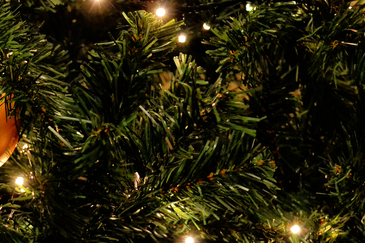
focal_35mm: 99
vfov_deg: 13.8
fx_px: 1004
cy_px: 171
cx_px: 46
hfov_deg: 20.3
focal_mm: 30
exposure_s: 1/20
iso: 3200
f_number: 4.5
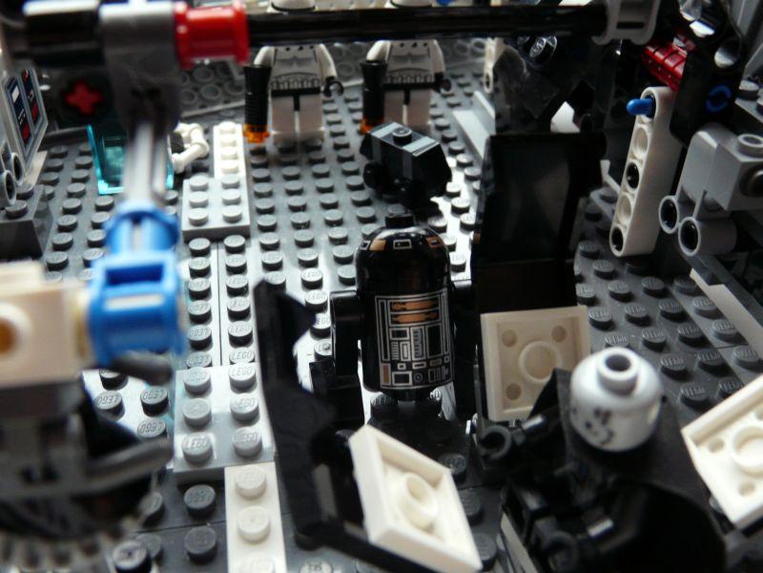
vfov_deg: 41.8
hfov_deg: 54.0
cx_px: 382
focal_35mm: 34
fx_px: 749
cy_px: 286
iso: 200
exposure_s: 1/8
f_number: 2.8
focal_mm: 5.6
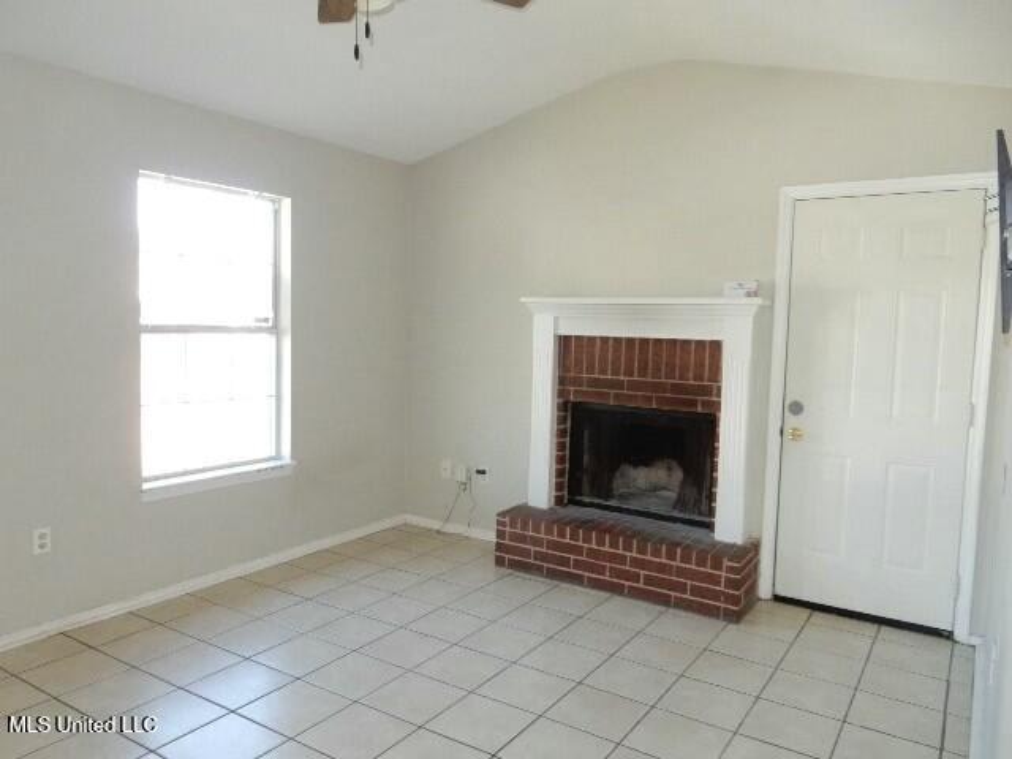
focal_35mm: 25
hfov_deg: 69.4
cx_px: 506
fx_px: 731
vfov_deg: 54.9
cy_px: 380
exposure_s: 1/30
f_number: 3.7
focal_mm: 4.5
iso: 200
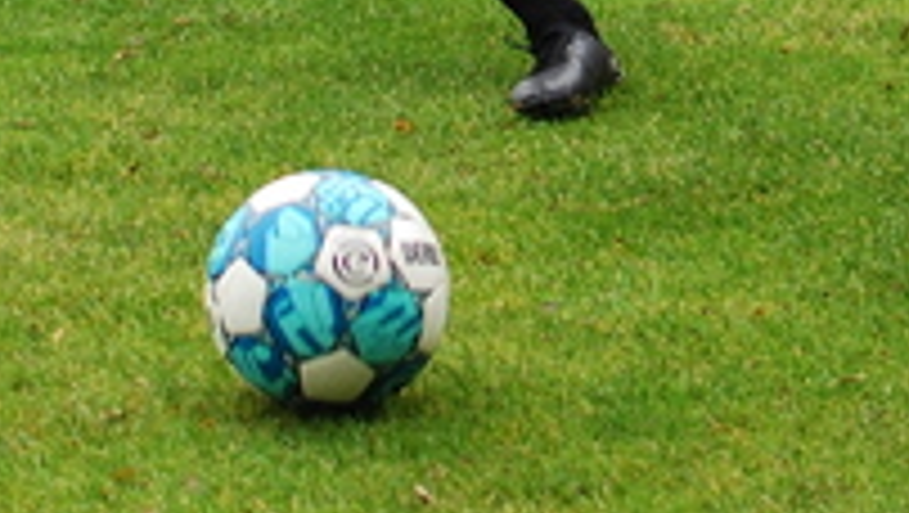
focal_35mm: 273
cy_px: -340
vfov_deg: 4.4
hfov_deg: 7.9
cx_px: 621
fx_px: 6576
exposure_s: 1/800
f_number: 2.8
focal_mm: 35
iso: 200
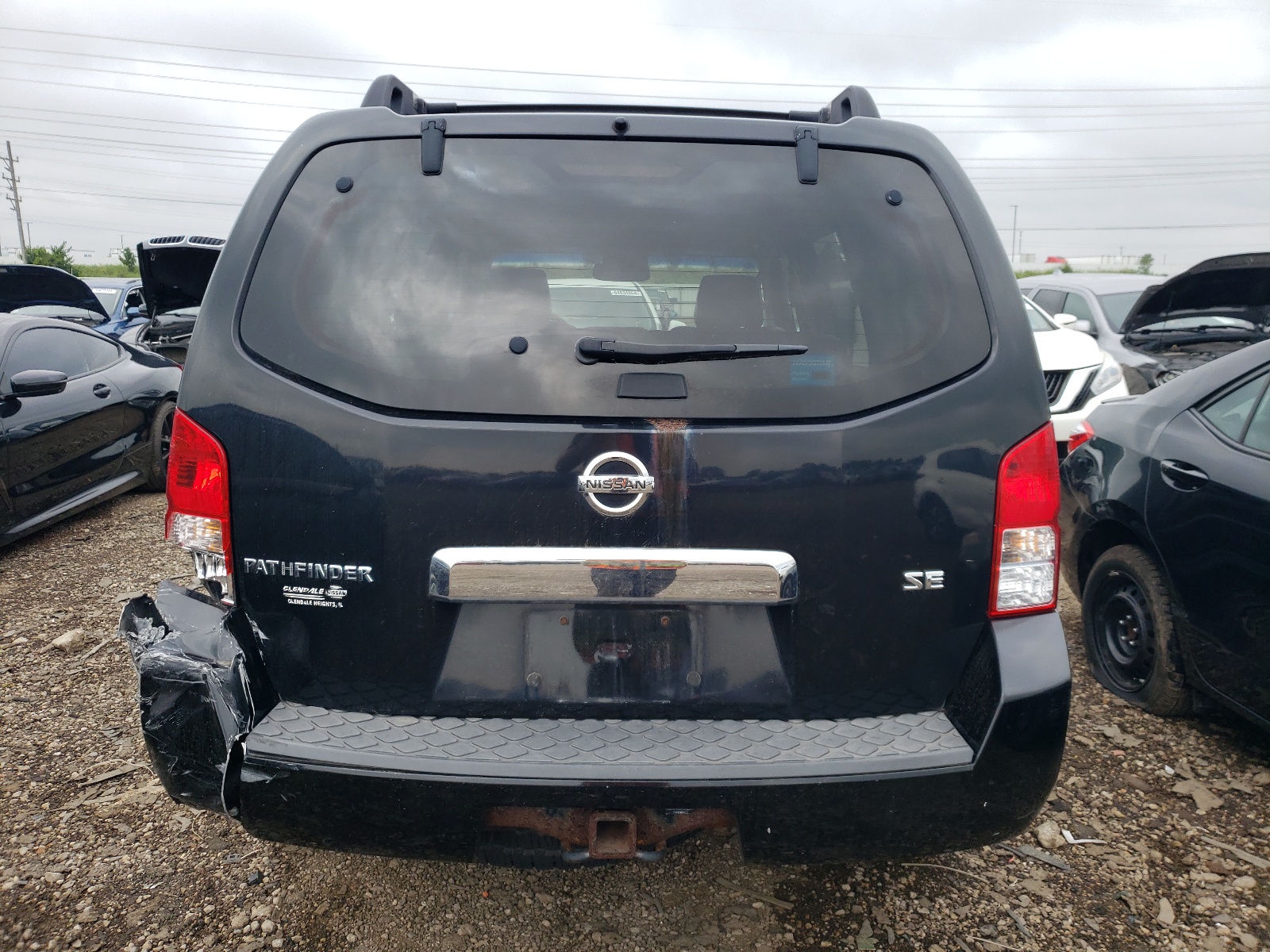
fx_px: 954
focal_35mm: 26
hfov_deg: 67.3
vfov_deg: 53.1
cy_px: 476
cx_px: 635
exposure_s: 1/1250
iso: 50
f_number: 1.5
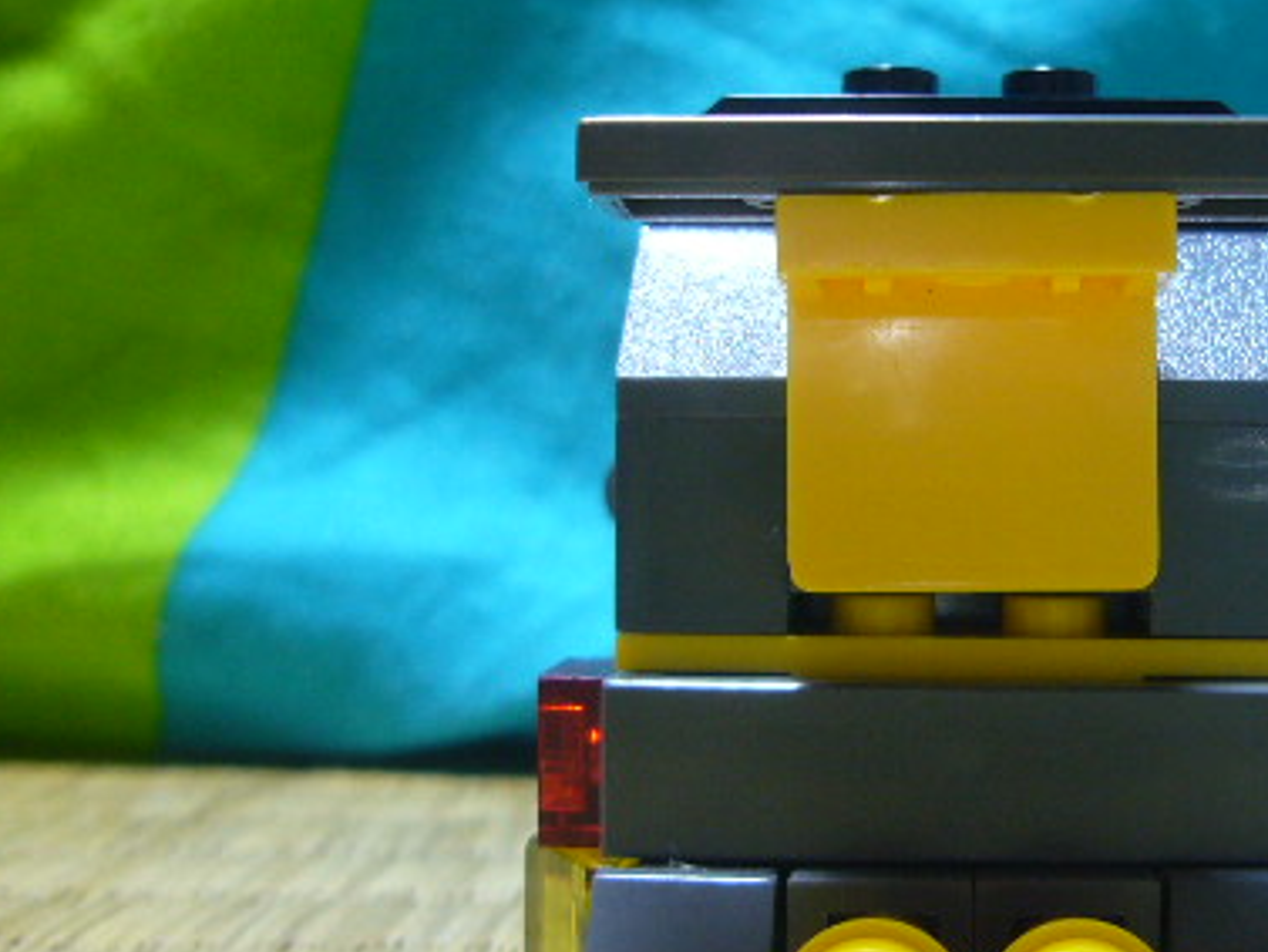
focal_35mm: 56
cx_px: 922
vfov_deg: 26.1
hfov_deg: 33.8
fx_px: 2052
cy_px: 505
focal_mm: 4.6
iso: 100
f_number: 2.8
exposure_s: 1/20
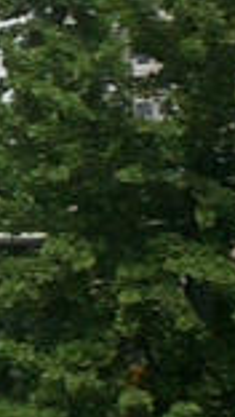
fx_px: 2852
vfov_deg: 8.3
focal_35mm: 258
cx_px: -617
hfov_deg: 4.4
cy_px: 358
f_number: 3.5
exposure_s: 1/1250
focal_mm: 5.6
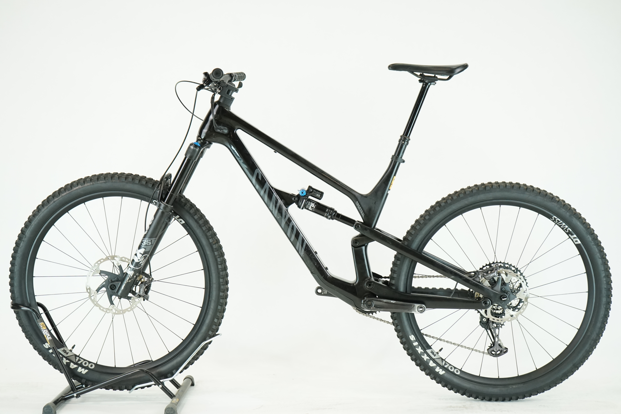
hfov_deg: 36.2
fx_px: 949
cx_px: 310
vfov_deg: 24.6
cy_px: 207
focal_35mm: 55
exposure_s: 1/200
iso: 2000
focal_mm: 55
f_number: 5.6
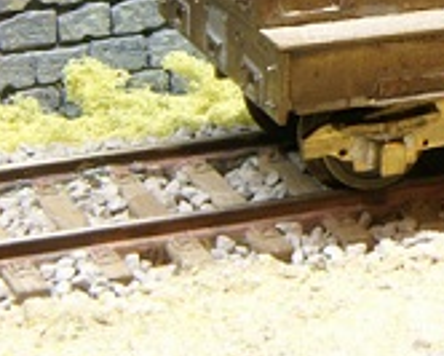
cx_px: 820
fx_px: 2827
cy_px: -143
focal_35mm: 215
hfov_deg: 8.6
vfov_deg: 7.1
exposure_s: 6
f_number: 32
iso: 200
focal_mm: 40
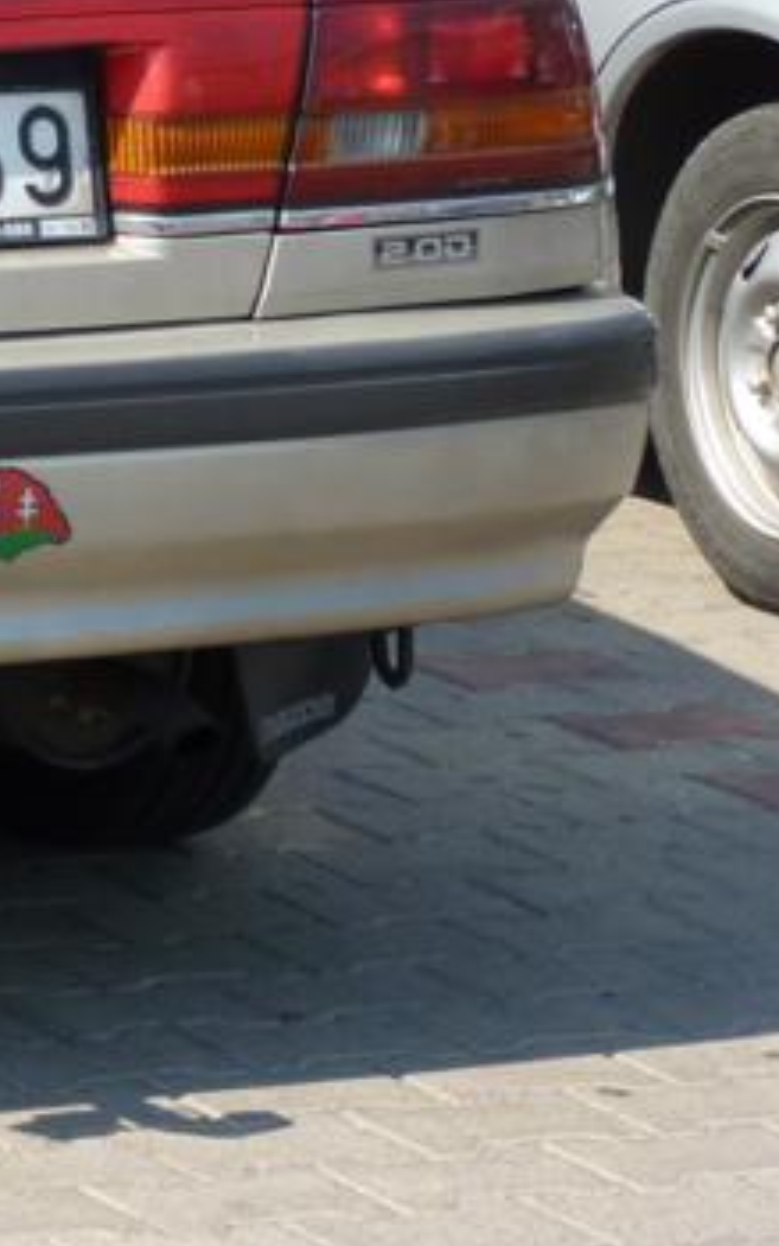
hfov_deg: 4.8
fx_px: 9164
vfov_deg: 7.7
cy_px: 85
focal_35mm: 270
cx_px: -775
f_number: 3.4
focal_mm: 15.5
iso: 100
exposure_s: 1/500
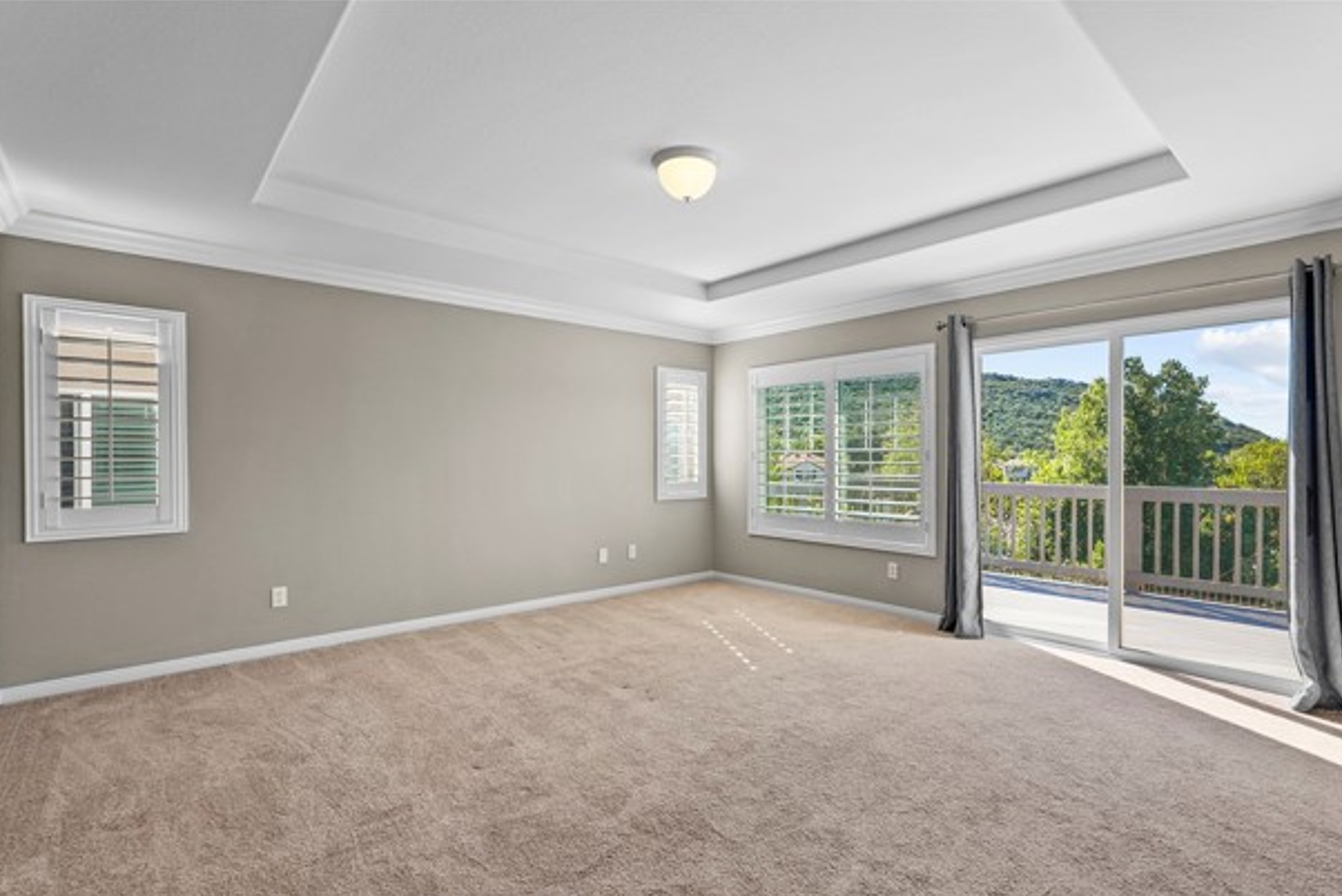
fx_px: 634
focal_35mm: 17
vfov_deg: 70.4
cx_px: 698
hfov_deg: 93.2
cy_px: 474
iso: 320
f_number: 5.6
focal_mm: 16
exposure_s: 1/15
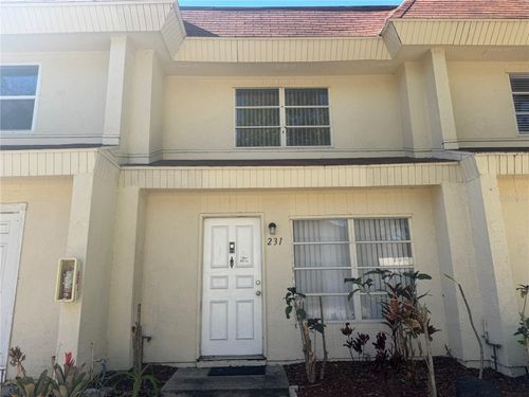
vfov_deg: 56.8
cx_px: 264
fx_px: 367
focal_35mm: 24
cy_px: 198
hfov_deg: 71.6
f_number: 1.78
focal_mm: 6.76
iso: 80
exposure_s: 1/1339
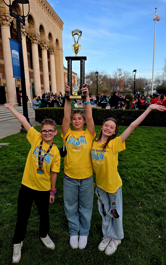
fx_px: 181
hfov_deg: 49.3
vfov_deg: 72.5
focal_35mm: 25
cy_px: 133
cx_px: 80
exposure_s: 1/370
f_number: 1.7
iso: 32
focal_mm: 6.3
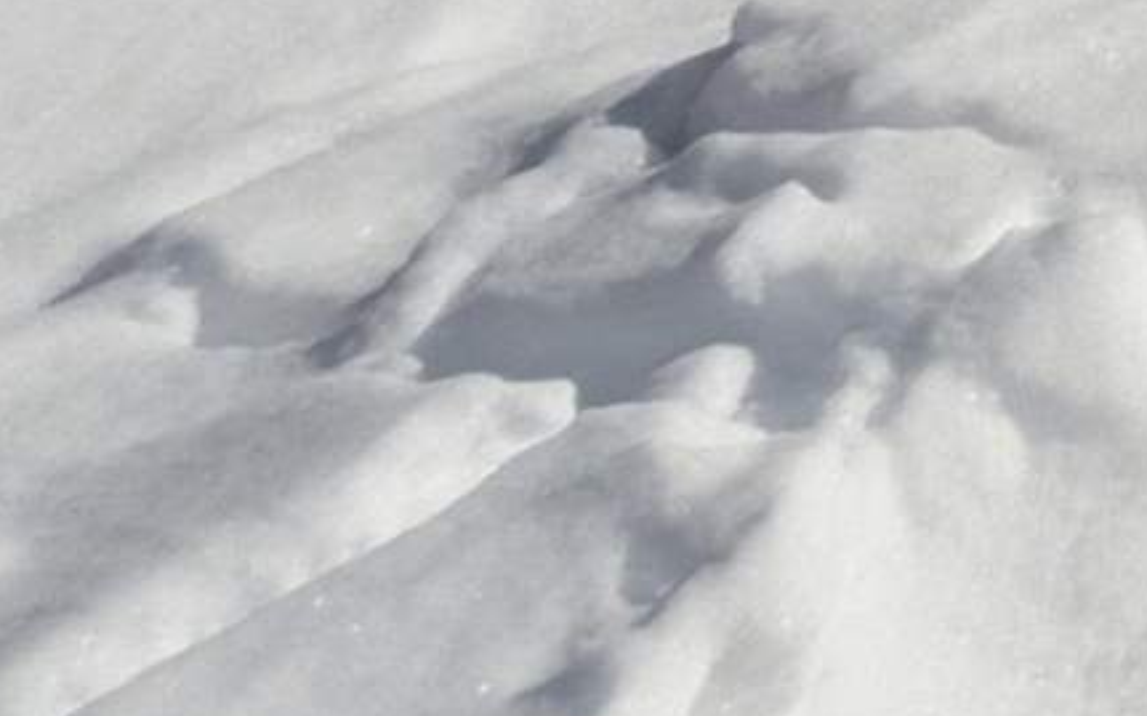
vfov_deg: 7.4
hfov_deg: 10.5
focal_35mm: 142
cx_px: 3420
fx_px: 4426
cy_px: -1890
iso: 500
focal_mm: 19.5
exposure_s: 1/8000
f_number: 8
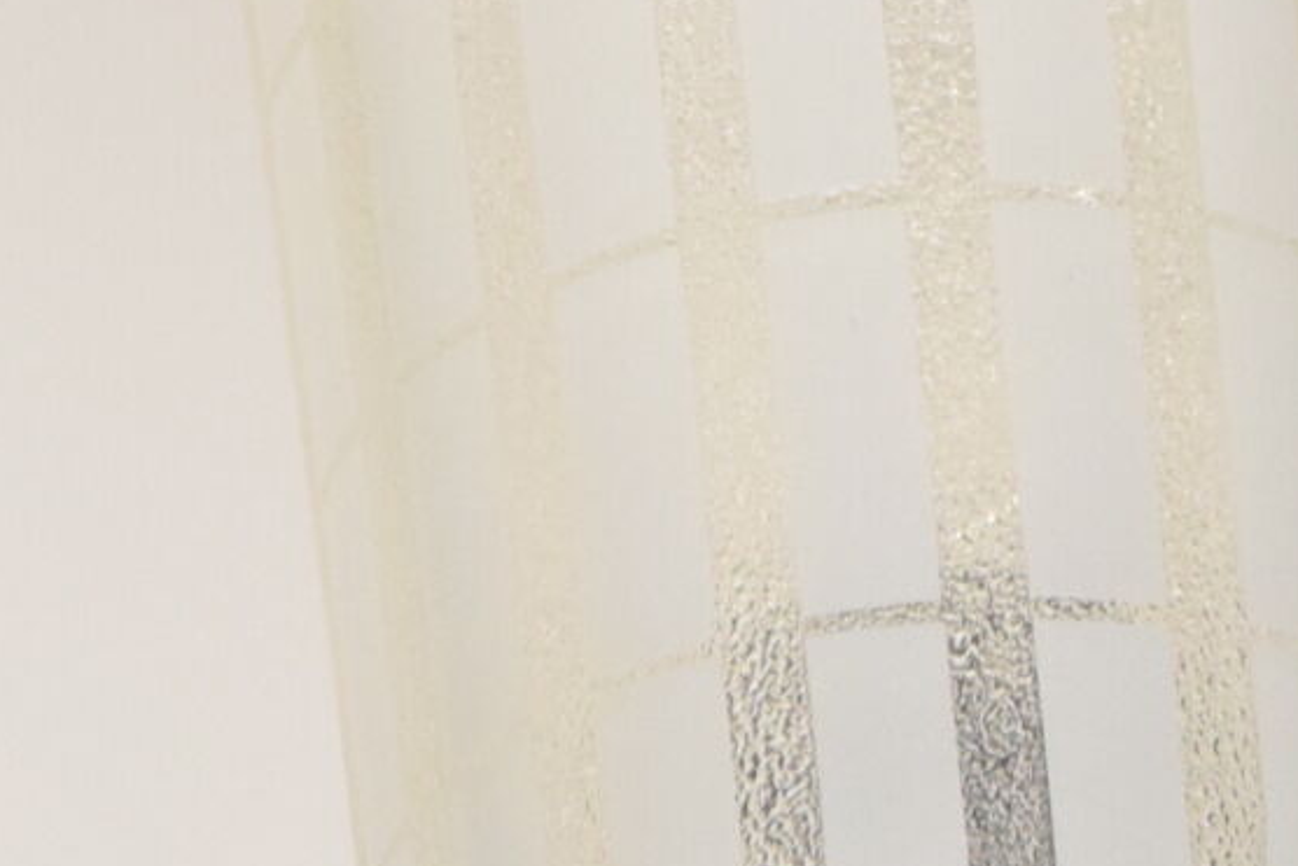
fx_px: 10195
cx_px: -817
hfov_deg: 7.1
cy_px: 154
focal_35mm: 283
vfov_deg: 4.9
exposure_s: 1/200
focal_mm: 35
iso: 1600
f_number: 7.1
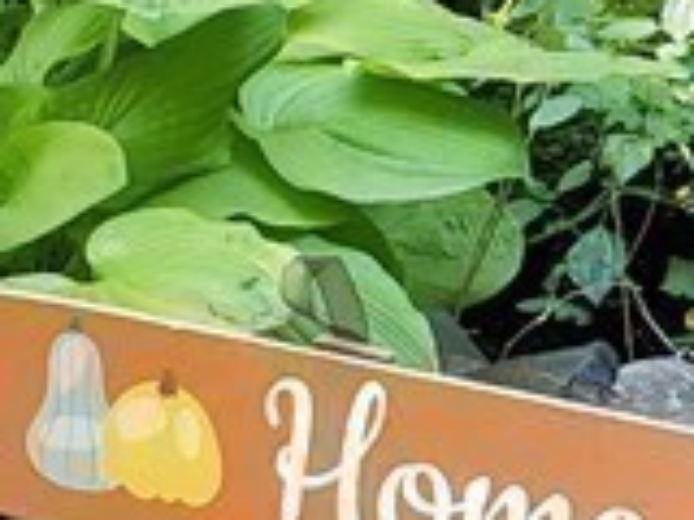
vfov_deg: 8.8
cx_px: 1622
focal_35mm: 166
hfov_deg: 10.4
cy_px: -126
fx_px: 3328
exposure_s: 1/60
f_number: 2.4
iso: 250
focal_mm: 4.3
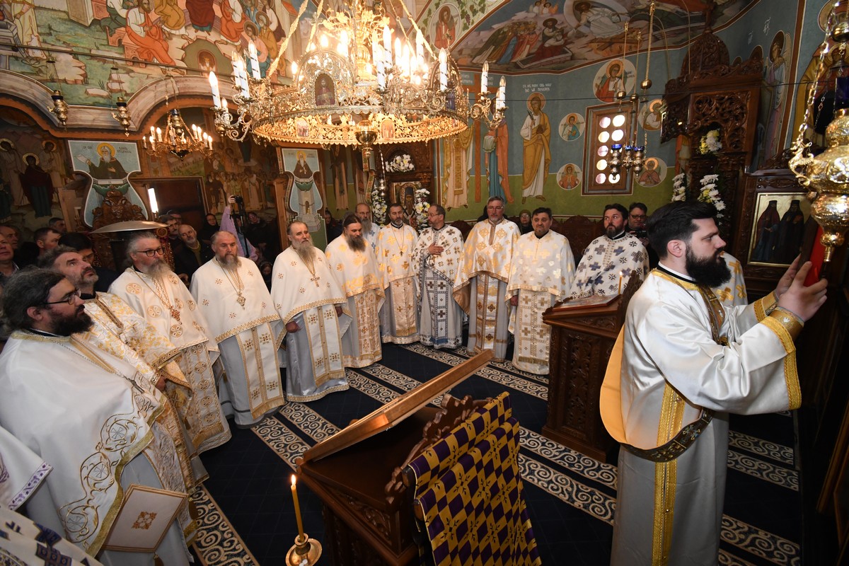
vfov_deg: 77.3
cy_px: 283
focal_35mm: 15
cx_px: 424
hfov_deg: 100.4
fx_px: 354
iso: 2000
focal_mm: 10
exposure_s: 1/100
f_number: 4.5
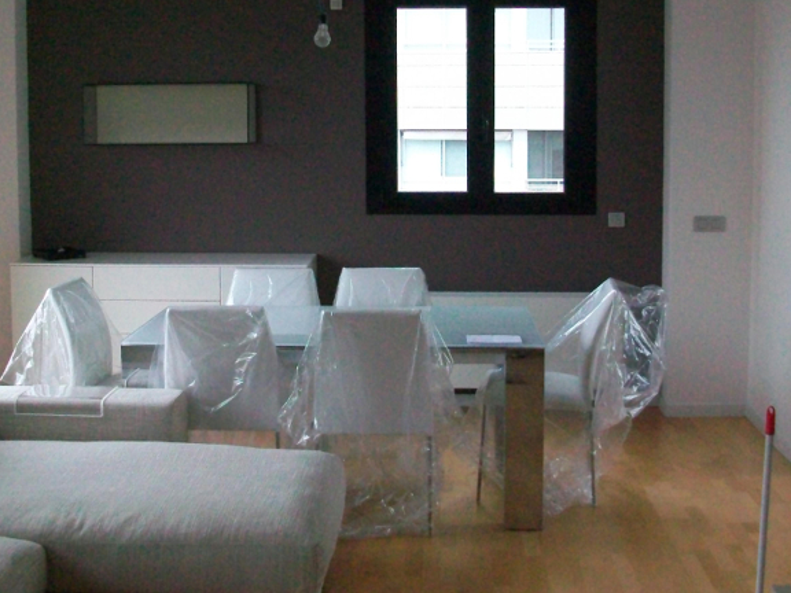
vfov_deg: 29.1
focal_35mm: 50
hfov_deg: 38.1
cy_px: 252
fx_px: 1143
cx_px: 356
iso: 366
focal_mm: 5.7
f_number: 2.8
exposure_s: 1/125
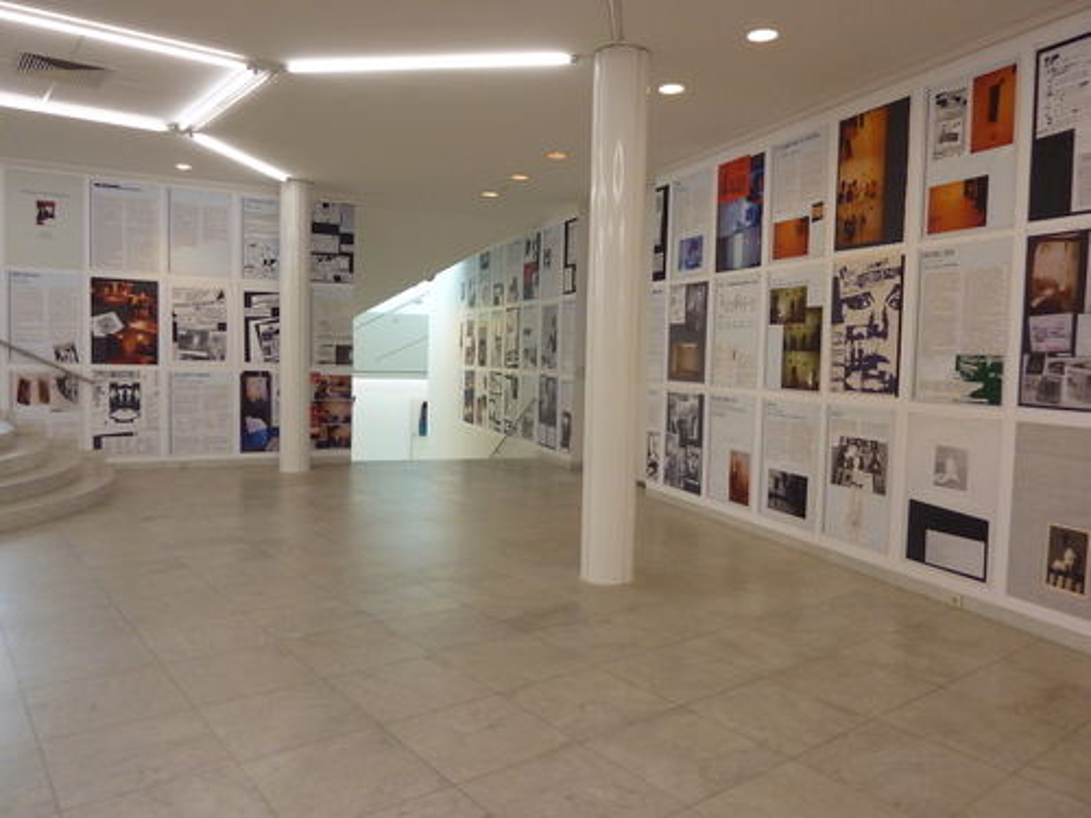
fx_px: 788
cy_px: 409
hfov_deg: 69.4
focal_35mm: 25
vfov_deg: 54.9
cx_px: 546
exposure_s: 1/30
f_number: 3.3
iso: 250
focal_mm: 4.1
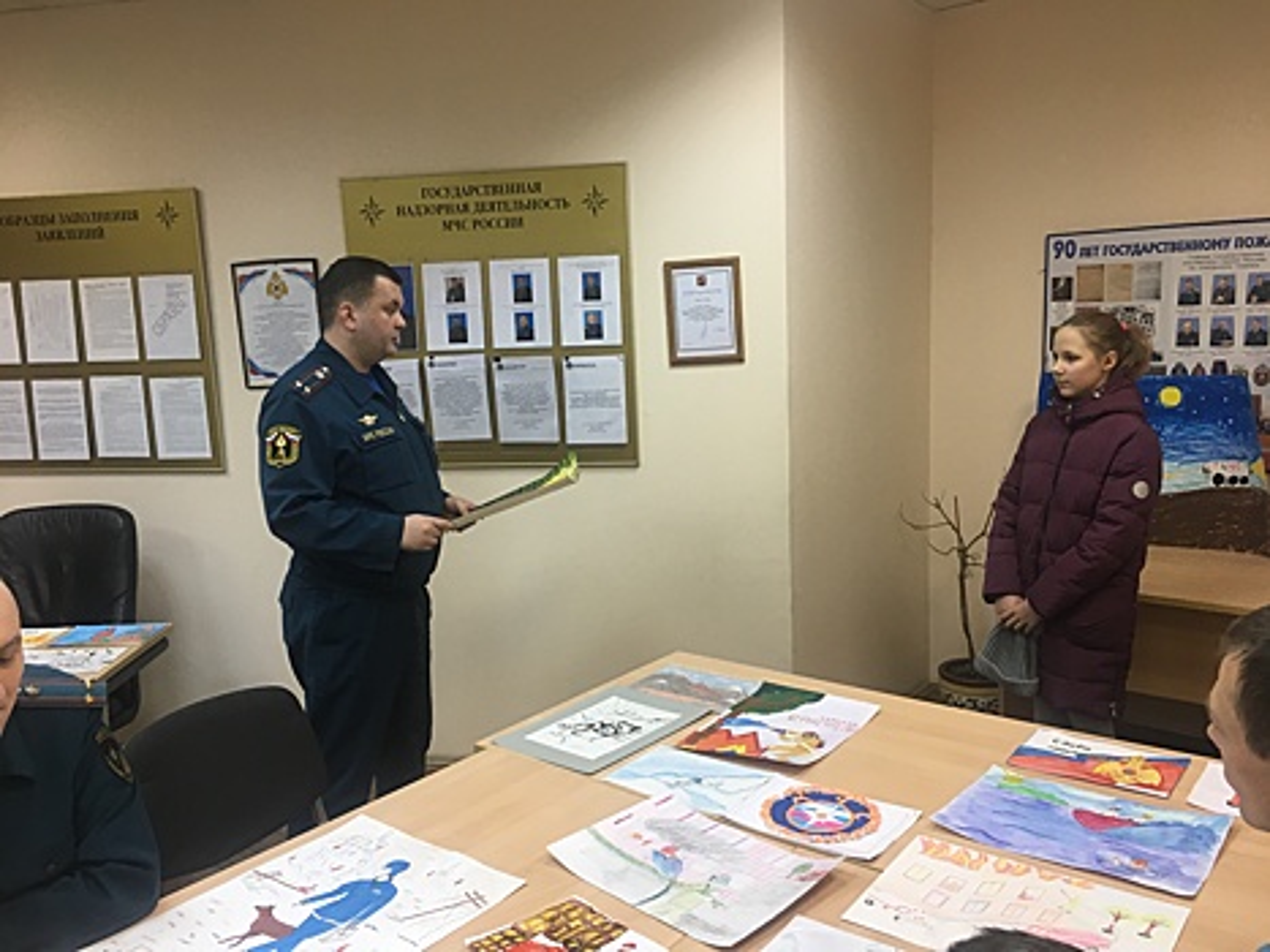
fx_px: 1064
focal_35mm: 29
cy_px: 476
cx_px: 635
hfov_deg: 61.7
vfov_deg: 48.2
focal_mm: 4.15
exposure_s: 1/33
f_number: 2.2
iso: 40
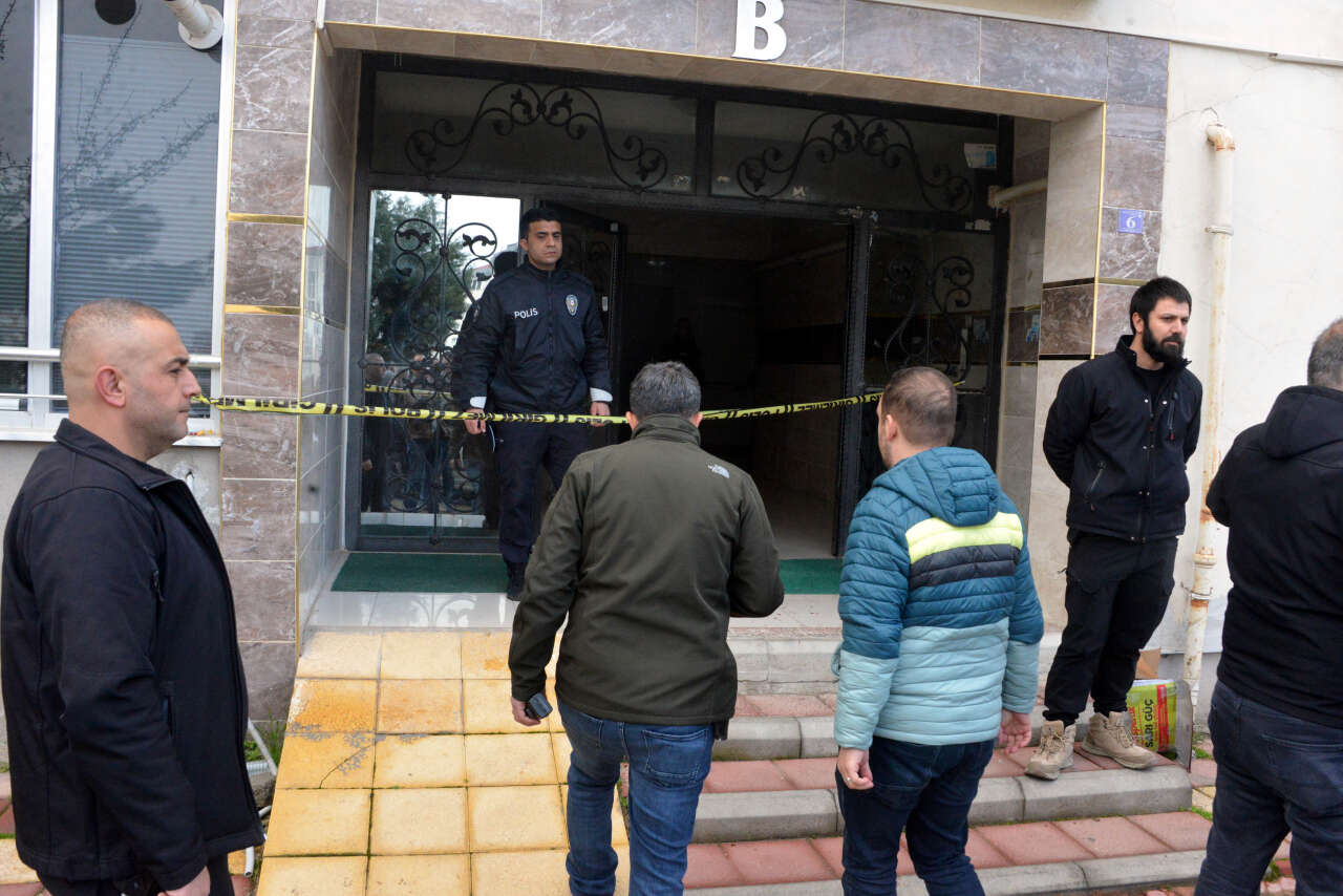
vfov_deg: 46.4
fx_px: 1045
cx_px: 672
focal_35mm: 28
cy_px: 448
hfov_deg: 65.5
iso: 5000
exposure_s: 1/500
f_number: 11
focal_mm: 28
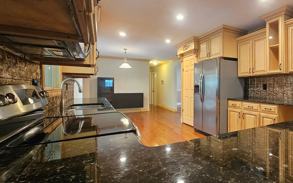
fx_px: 144
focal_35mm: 18
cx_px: 180
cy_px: 87
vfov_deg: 65.0
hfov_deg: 89.6
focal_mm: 2.2
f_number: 2.2
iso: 400
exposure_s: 1/30
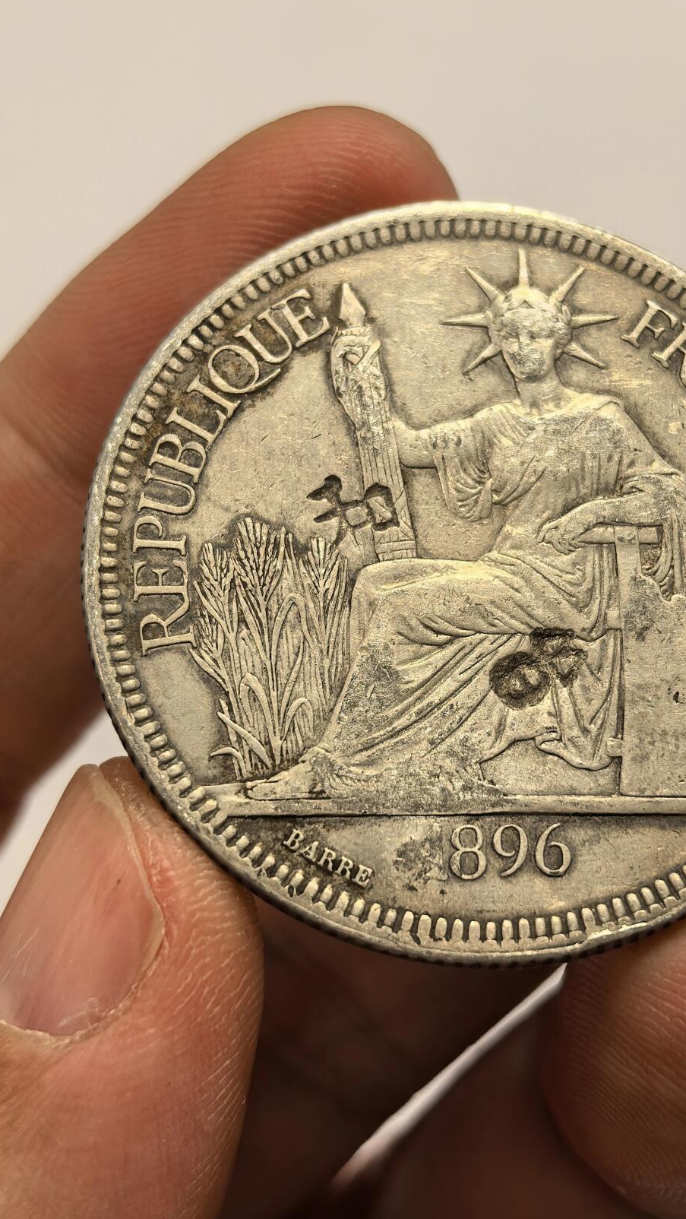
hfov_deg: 18.2
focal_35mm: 66
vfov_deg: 31.9
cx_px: 484
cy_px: 606
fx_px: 2133
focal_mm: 6.98
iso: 250
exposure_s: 1/100
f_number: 2
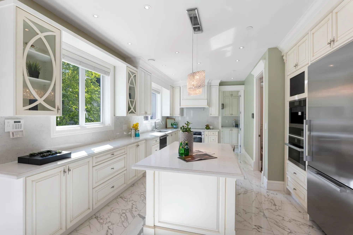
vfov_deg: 73.7
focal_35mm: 16
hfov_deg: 96.7
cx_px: 176
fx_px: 157
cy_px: 118
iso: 200
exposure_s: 1/30
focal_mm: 16
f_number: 8
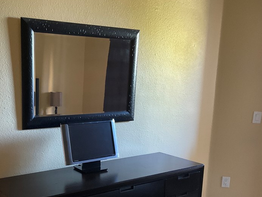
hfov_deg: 42.8
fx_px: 325
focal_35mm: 43
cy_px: 135
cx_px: 72
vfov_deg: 33.2
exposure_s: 1/30
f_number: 1.8
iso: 320
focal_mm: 3
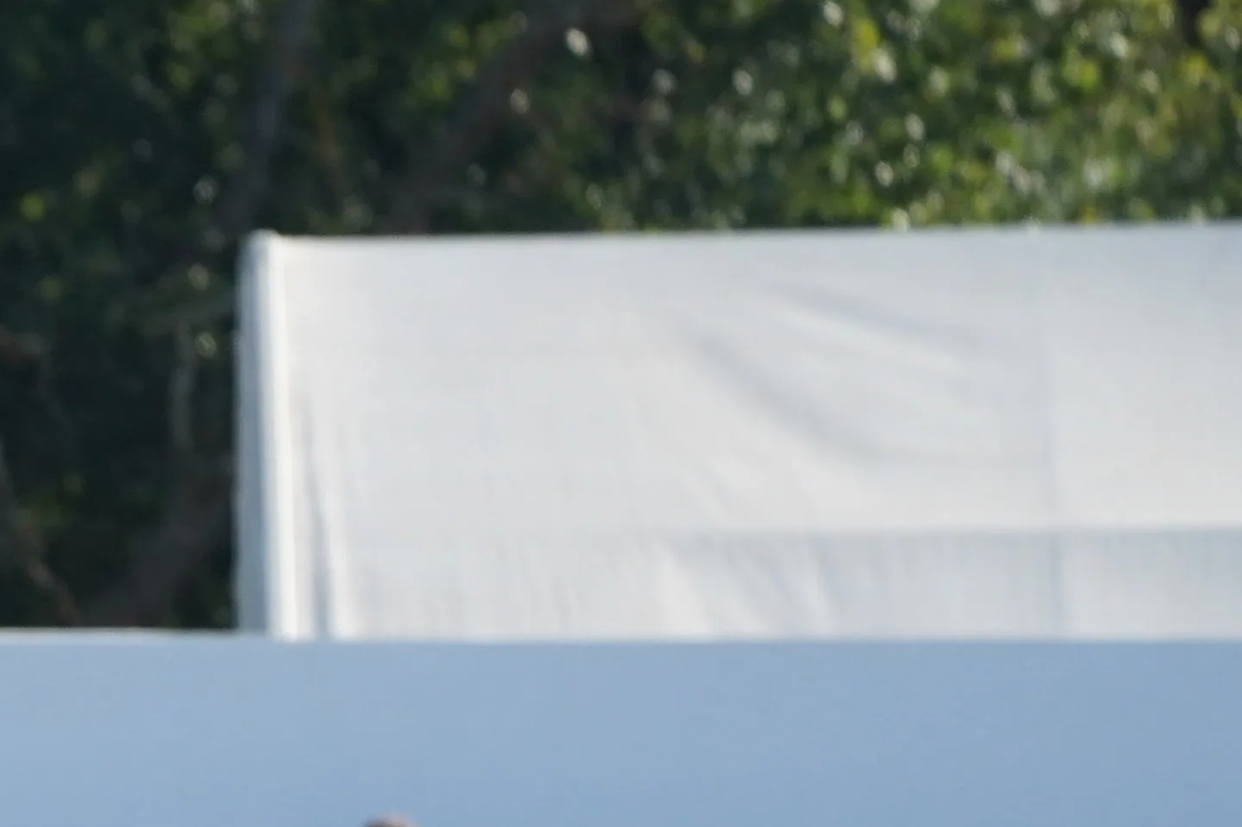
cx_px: -837
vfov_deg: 1.4
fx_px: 34390
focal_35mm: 997
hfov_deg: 2.1
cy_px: 1369
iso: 1250
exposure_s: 1/3200
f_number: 5.6
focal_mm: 271
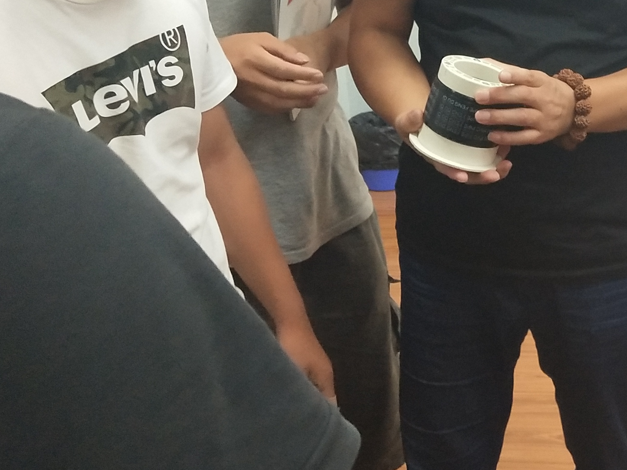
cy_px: 94
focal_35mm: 70
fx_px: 1268
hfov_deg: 26.9
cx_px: 558
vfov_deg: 20.8
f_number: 1.8
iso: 462
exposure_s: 1/50
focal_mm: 3.95
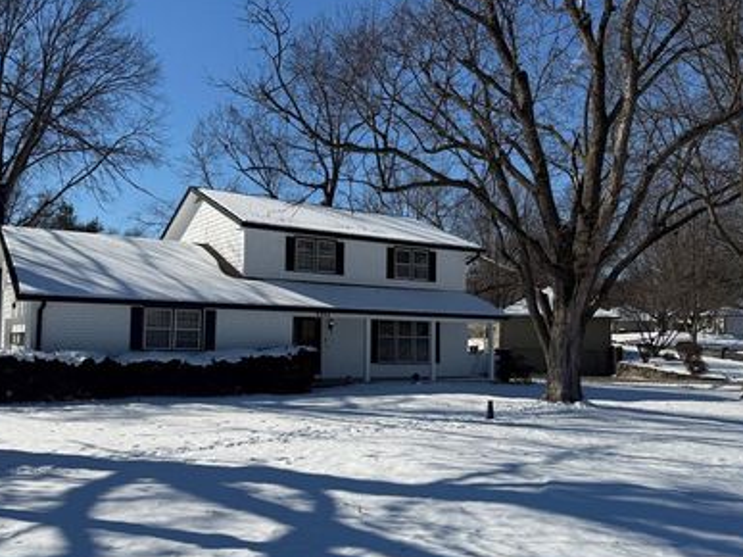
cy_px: 301
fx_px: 665
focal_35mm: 31
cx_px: 328
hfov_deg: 58.2
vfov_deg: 45.4
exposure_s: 1/9091
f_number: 1.78
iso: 80
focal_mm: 6.76
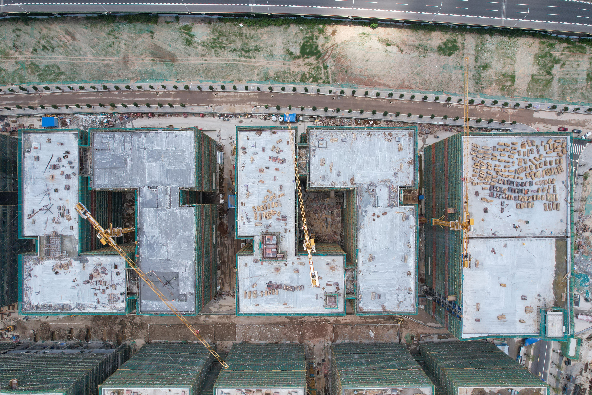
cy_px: 198
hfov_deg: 78.6
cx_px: 296
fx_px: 362
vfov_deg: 57.2
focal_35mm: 22
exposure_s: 1/1000
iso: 100
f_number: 2.8
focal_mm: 8.38
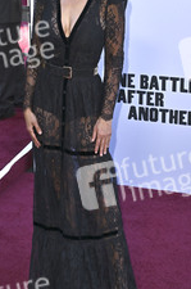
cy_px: 116
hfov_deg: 18.3
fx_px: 584
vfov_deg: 27.7
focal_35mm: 73
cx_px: 26
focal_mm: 41
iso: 500
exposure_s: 1/320
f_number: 7.1
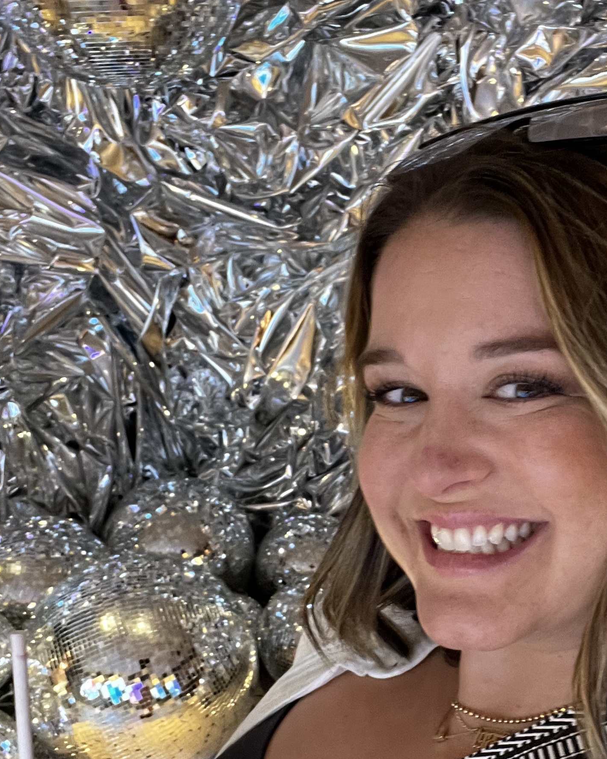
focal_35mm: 51
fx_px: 1145
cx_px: 437
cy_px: 483
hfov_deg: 29.3
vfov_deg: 36.4
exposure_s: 1/38
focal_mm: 2.71
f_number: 2.2
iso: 400
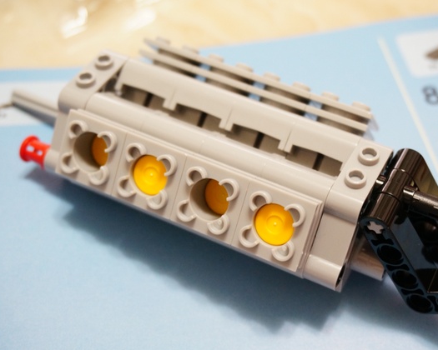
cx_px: 259
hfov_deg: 33.2
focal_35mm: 57
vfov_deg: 26.9
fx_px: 733
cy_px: 177
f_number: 5
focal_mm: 33
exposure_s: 1/15
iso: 1600
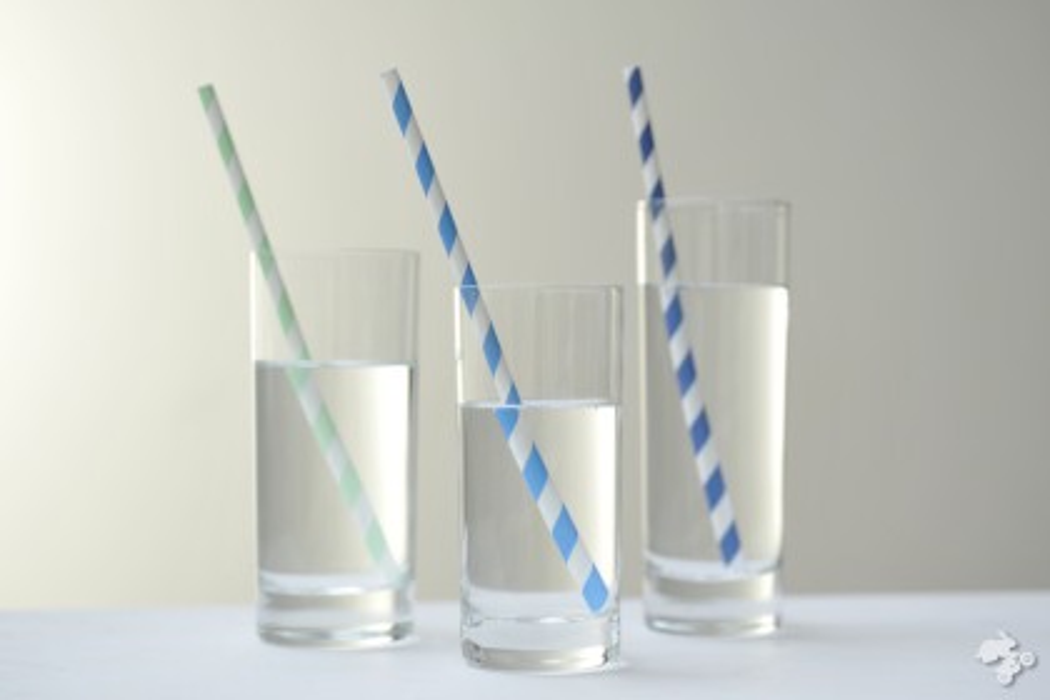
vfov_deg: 24.6
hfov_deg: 36.2
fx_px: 1604
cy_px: 350
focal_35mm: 55
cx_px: 525
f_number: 4
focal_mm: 55
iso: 400
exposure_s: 1/250
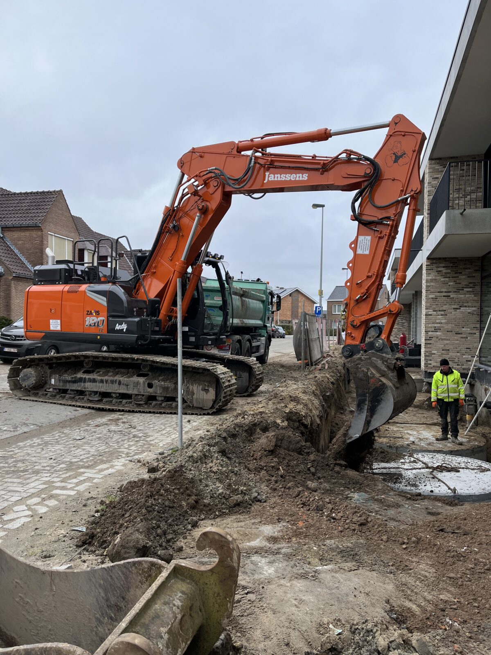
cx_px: 246
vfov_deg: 67.3
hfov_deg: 53.1
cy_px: 328
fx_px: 492
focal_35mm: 26
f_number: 1.6
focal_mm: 5.1
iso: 50
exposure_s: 1/1536
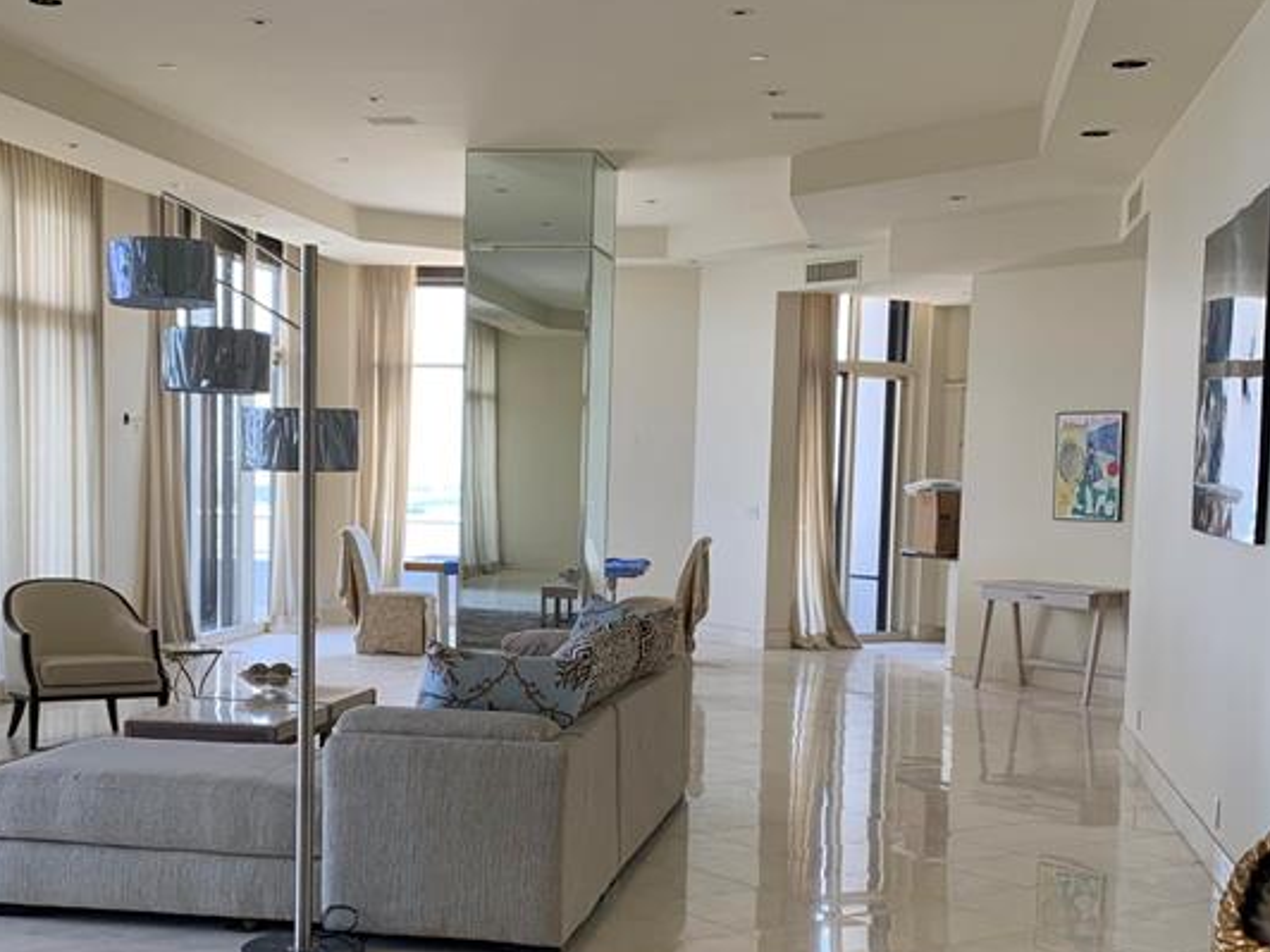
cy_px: 635
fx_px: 1834
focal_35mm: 50
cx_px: 559
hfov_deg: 38.1
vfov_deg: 28.9
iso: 64
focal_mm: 4.25
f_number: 1.8
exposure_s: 1/121
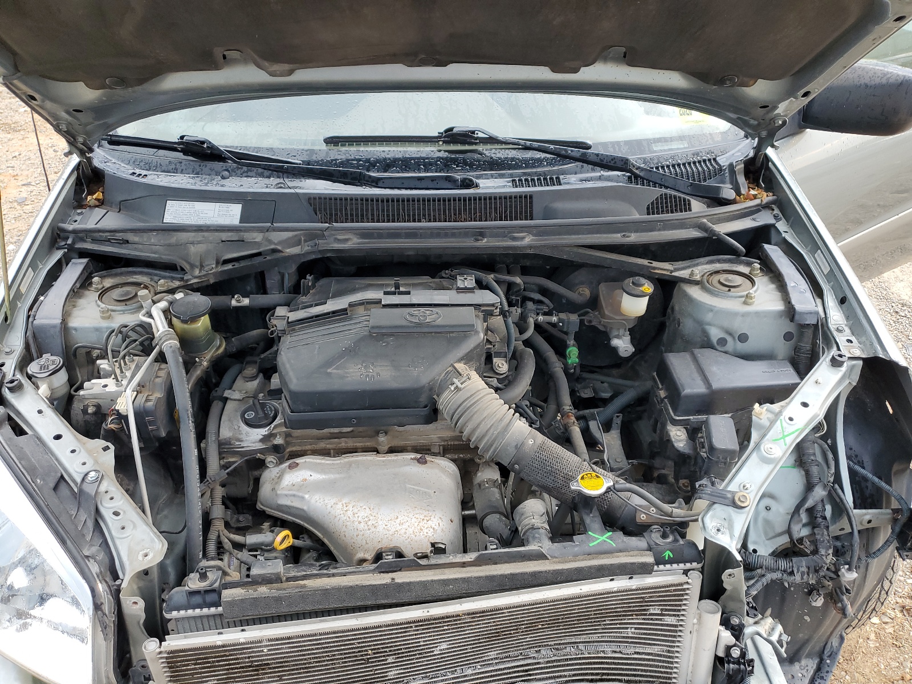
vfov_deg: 53.1
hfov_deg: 67.3
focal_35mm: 26
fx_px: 685
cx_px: 456
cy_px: 342
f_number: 1.5
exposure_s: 1/120
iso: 60
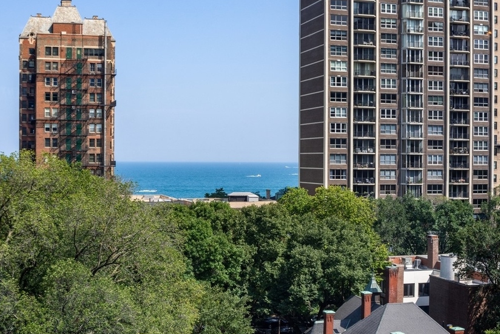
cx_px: 245
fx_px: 764
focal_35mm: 55
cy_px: 169
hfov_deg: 36.2
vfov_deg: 24.6
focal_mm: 28
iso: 100
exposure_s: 1/50
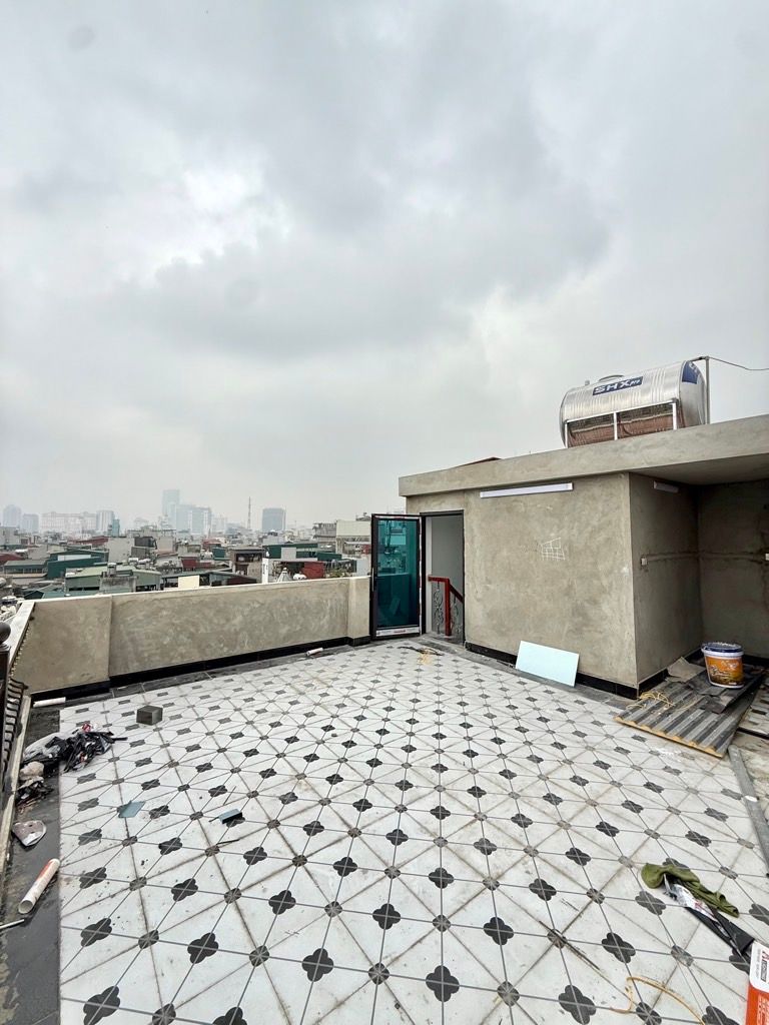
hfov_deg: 85.7
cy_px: 512
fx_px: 415
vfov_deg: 102.1
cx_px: 384
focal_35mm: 14
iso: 50
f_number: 2.2
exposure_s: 1/574
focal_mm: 2.22
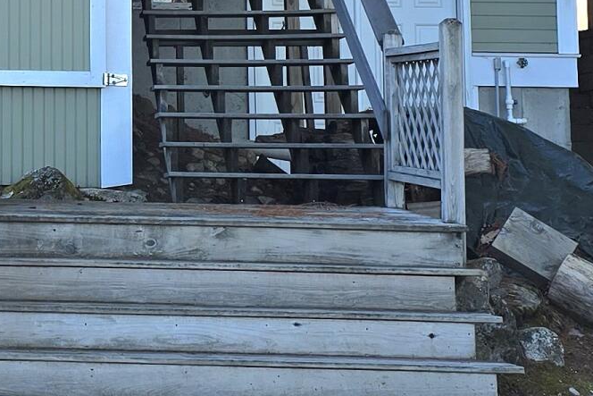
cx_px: -138
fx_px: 1779
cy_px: -86
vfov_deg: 12.4
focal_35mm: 108
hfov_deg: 17.9
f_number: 1.7
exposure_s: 1/455
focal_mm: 6.3
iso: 12
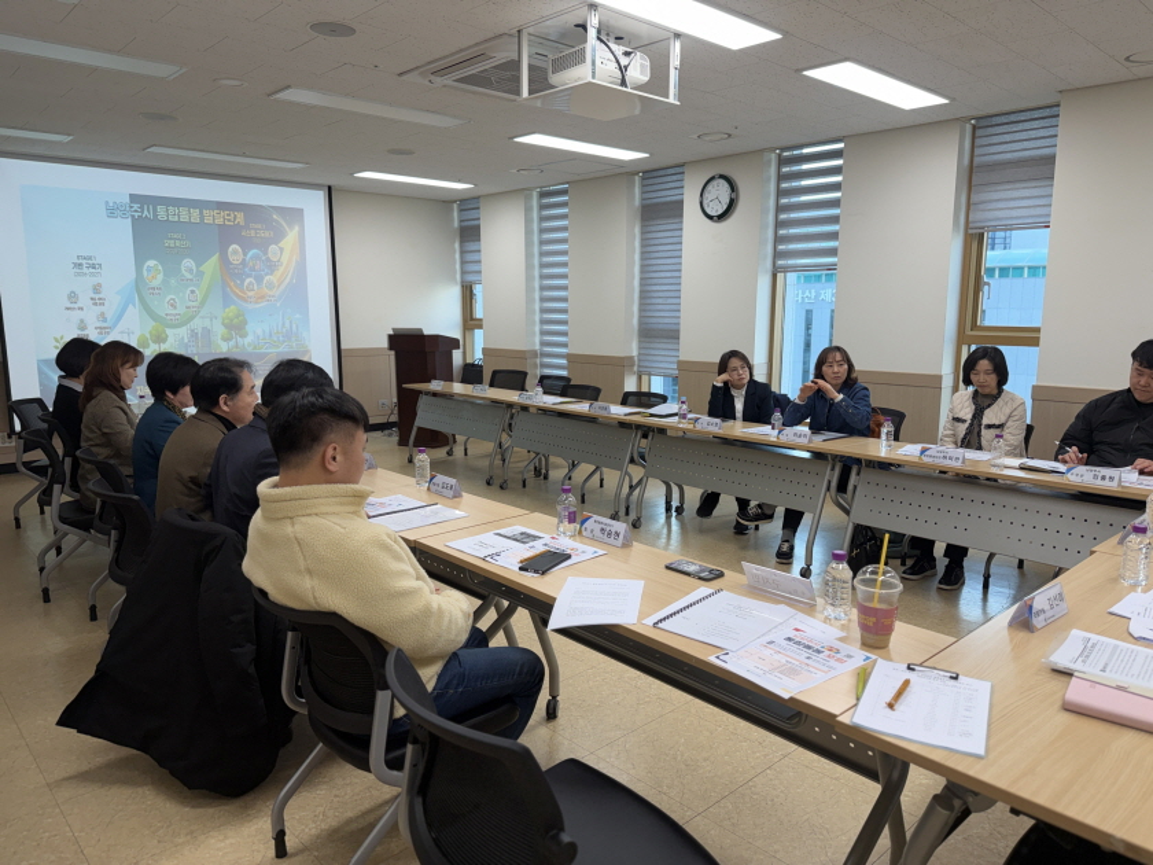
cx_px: 576
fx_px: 799
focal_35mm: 24
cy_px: 432
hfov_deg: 71.6
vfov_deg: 56.8
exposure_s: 1/120
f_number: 1.78
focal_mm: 6.76
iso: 80
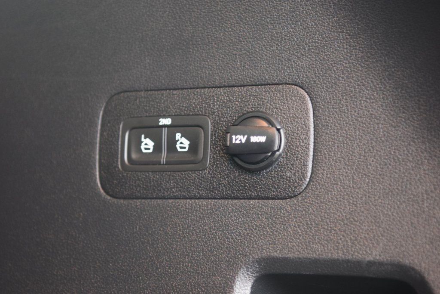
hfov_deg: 24.2
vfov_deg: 16.3
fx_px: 1027
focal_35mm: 84
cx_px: 220
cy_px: 147
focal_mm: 56
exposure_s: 1/2
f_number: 2.8
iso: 1600
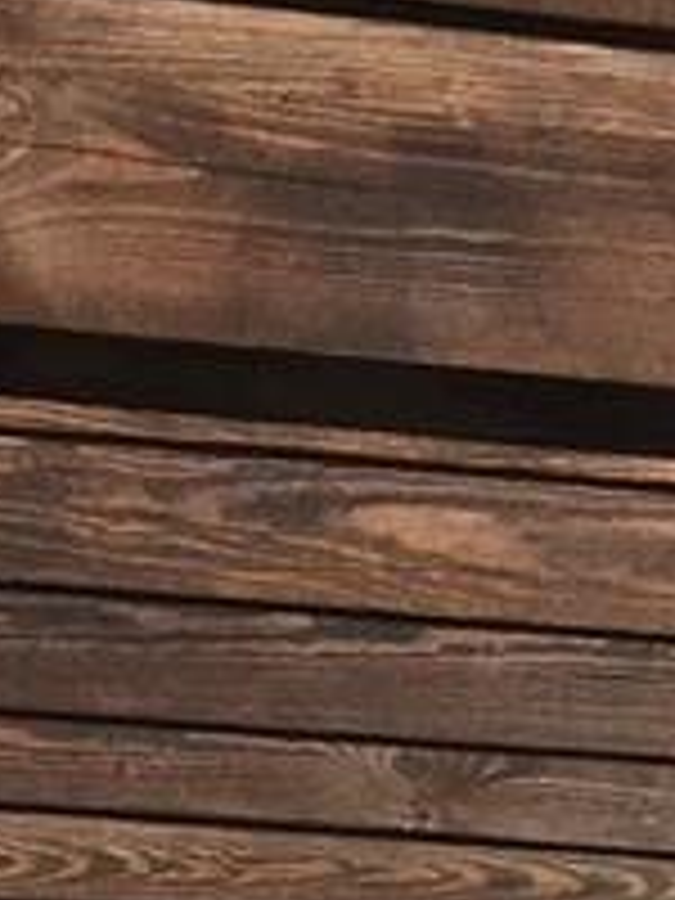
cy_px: 2390
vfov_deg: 9.6
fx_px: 4524
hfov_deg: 8.5
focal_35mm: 174
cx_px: 765
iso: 25
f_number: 2.2
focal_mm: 4.15
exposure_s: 1/3077
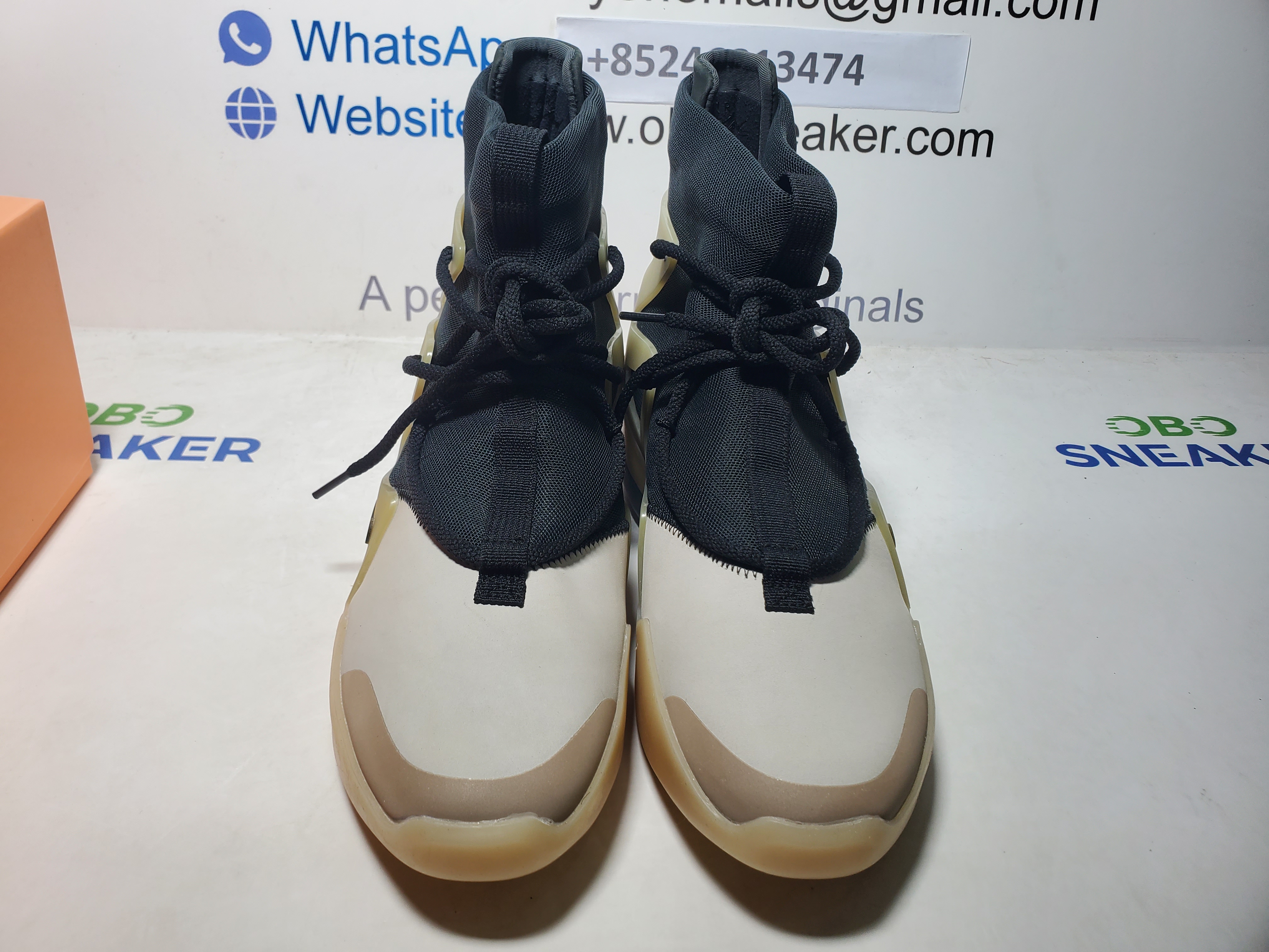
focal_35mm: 26
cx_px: 634
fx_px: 953
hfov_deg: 67.3
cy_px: 476
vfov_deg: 53.1
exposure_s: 1/195
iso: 50
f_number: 2.4
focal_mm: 4.3
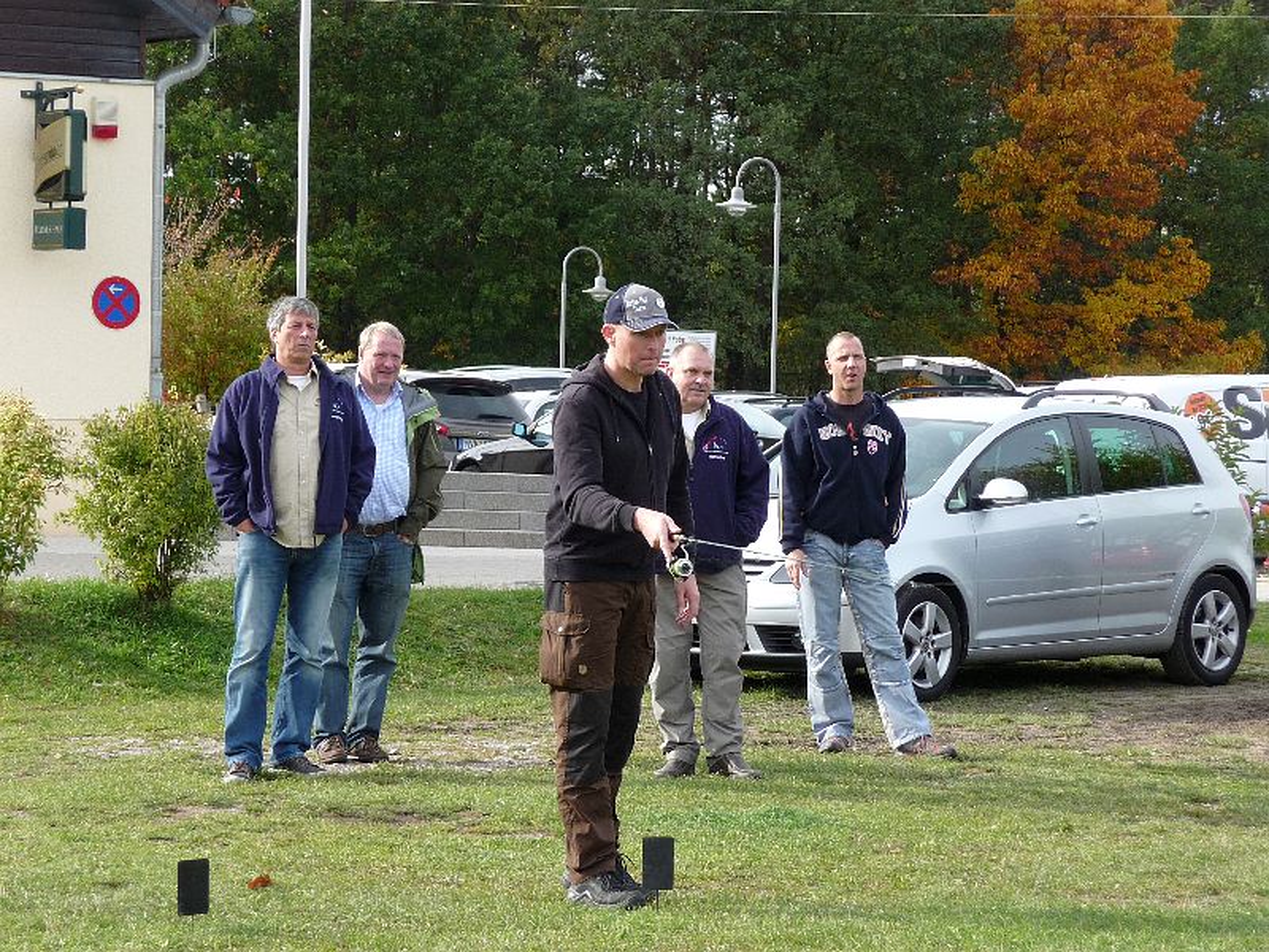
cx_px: 634
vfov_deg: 11.6
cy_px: 476
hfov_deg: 15.4
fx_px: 4692
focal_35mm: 128
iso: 100
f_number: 4.7
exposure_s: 1/160
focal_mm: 21.8
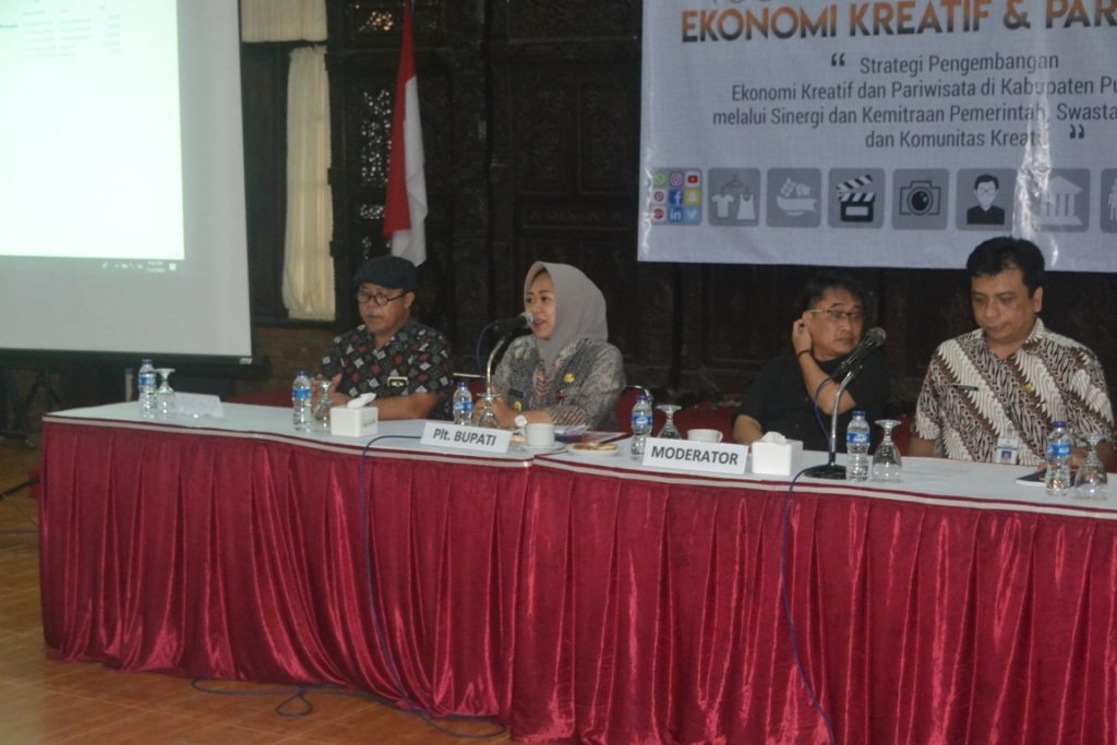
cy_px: 372
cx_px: 558
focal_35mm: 57
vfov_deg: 23.8
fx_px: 1769
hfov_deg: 35.0
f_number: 4.2
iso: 3200
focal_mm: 38
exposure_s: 1/60
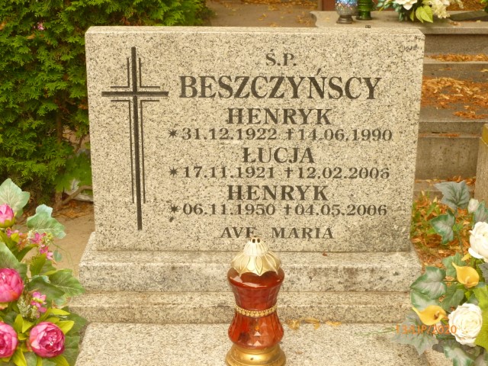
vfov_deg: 24.0
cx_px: 244
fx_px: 860
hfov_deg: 31.7
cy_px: 183
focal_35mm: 61
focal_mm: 10.9
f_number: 4.1
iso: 200
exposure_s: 1/125
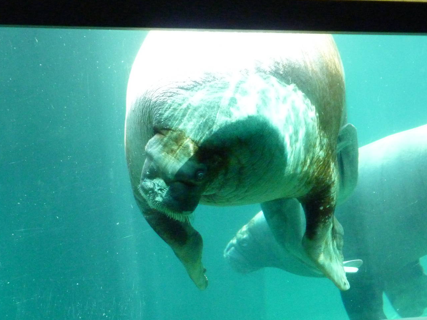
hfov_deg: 14.3
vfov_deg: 10.7
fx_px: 1702
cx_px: 203
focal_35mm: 138
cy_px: 190
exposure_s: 1/125
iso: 800
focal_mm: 18.2
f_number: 4.4
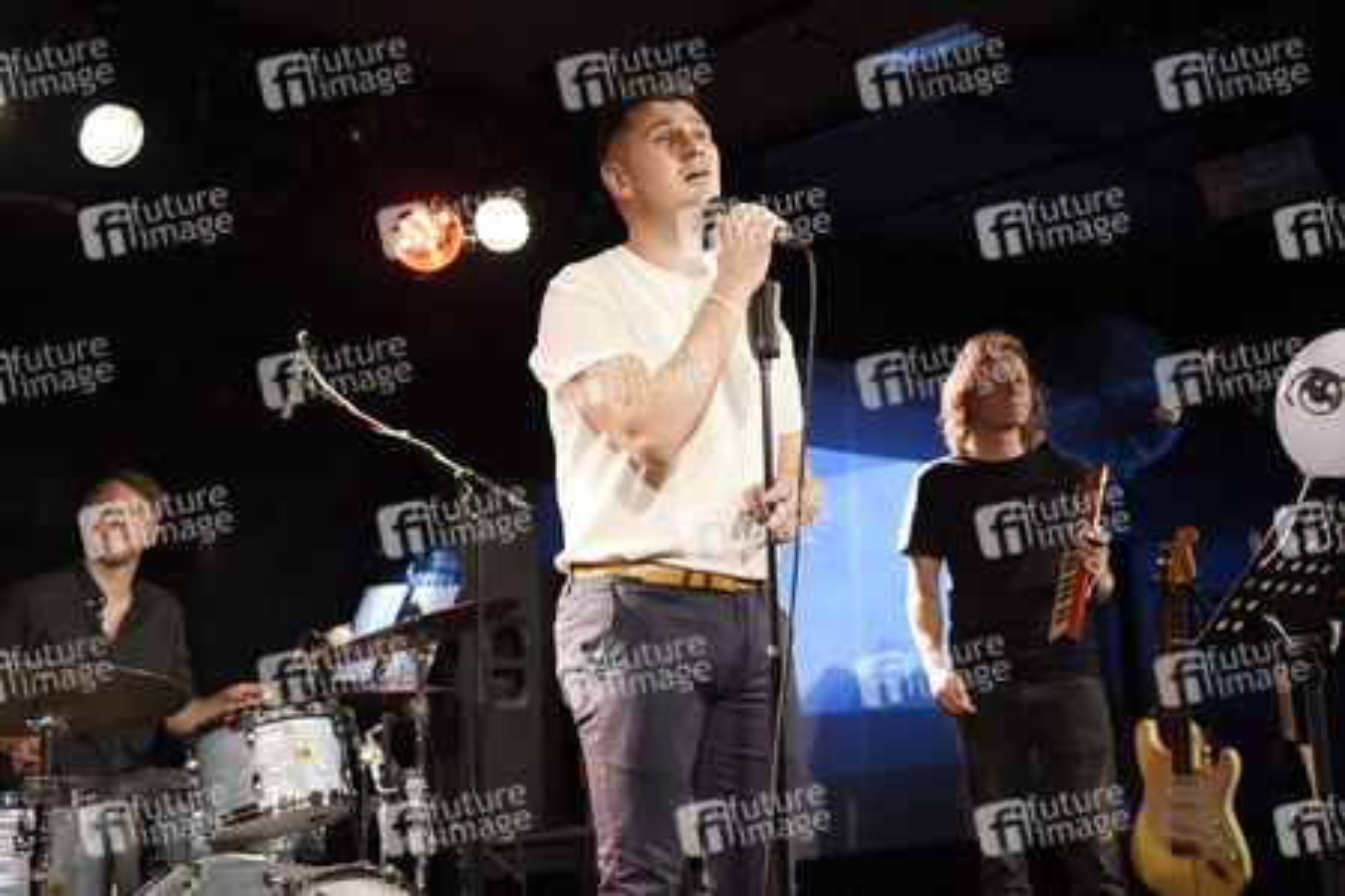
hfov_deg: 48.5
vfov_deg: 33.4
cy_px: 448
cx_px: 672
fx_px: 1494
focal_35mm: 40
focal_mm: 40
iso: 2000
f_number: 2.8
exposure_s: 1/160
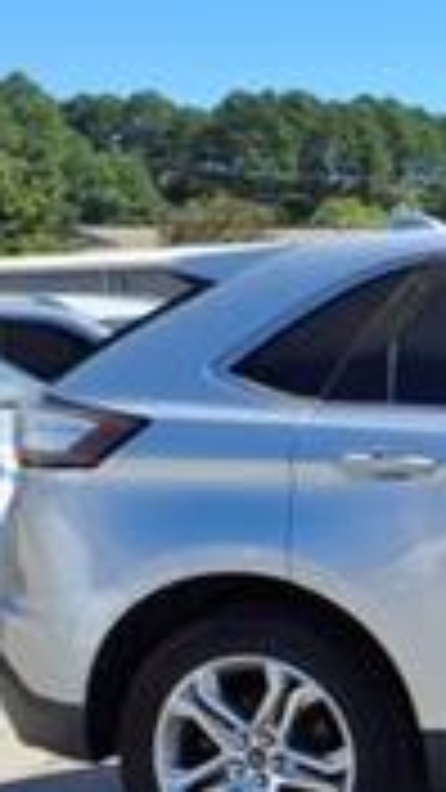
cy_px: 482
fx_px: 1766
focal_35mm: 84
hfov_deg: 12.7
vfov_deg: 25.2
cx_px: 874
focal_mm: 3.58
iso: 40
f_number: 1.9
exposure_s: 1/1429
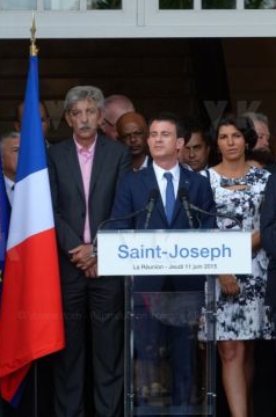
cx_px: 150
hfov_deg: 3.3
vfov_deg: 5.0
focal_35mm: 413
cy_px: 141
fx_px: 4775
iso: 250
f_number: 6.3
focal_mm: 165
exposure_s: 1/160
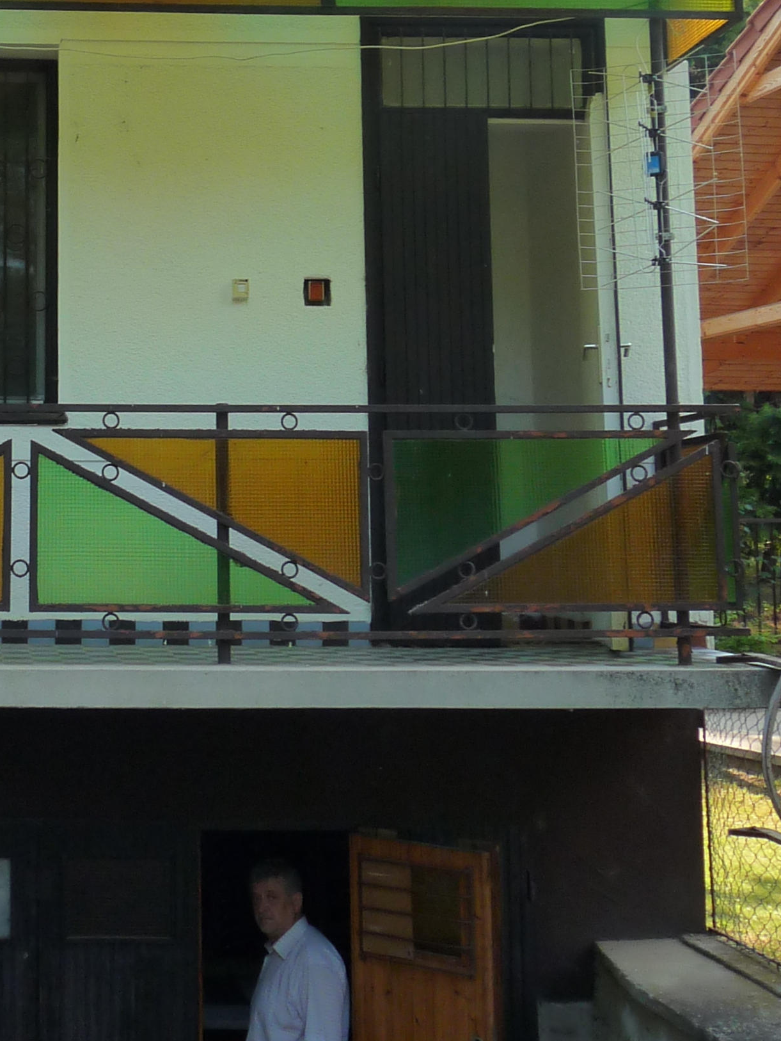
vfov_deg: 29.3
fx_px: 1955
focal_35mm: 65
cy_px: 247
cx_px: 39
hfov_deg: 21.9
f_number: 4
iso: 160
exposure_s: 1/125
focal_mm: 5.1
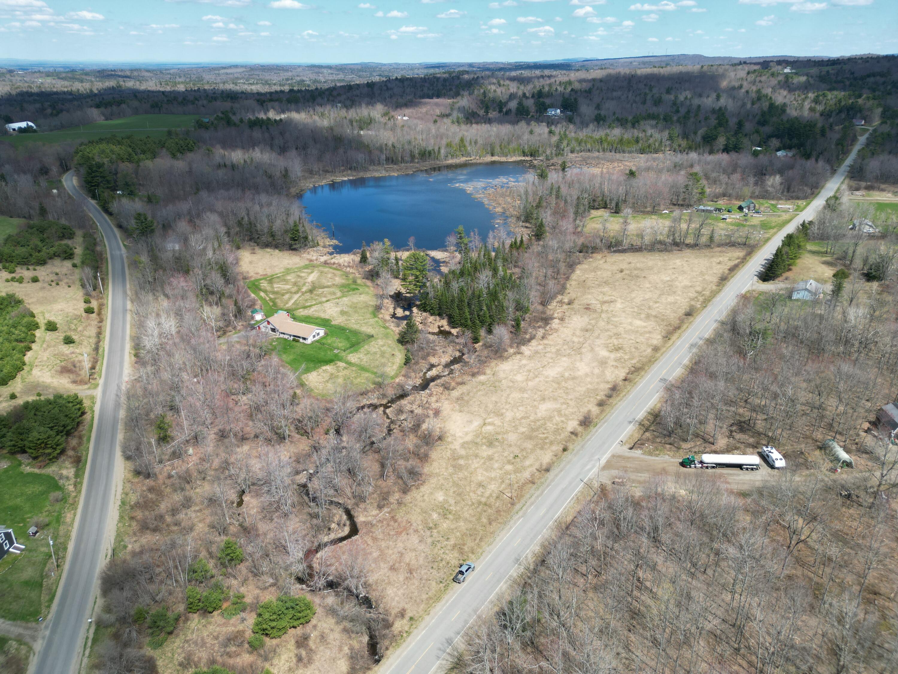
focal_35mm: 24
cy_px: 337
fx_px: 623
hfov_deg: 71.6
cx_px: 449
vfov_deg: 56.8
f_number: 1.7
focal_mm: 6.72
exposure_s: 1/2500
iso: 120
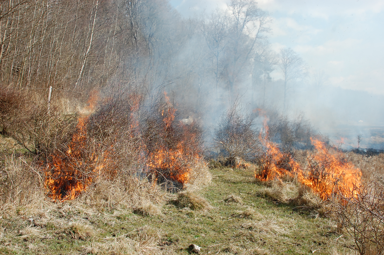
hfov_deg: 49.6
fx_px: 416
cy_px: 128
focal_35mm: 39
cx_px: 192
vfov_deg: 34.1
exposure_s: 1/200
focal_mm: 26
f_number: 8
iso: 200
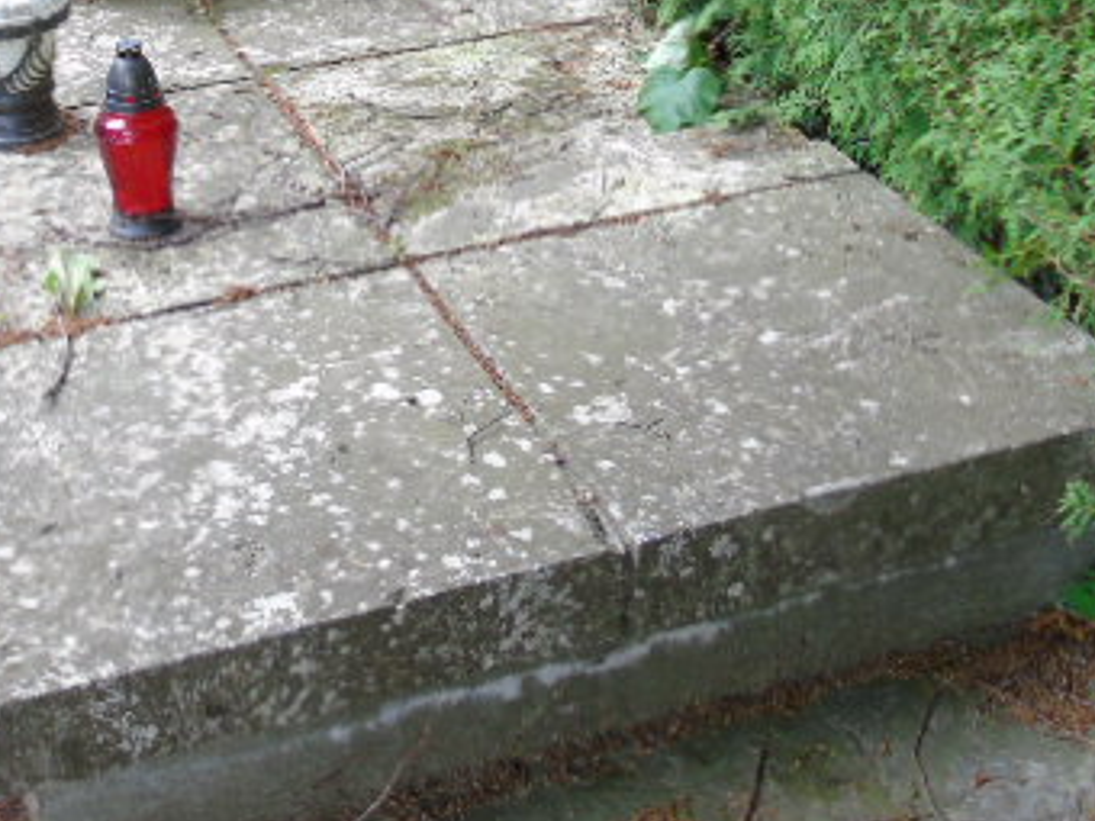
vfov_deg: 22.3
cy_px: 61
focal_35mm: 64
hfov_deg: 30.2
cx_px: 470
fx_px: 2024
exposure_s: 1/30
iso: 100
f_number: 3.8
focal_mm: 6.1
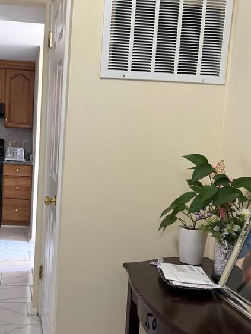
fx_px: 444
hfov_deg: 31.0
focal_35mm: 46
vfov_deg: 41.1
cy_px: 196
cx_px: 65
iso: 125
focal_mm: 6.76
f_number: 1.78
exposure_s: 1/60
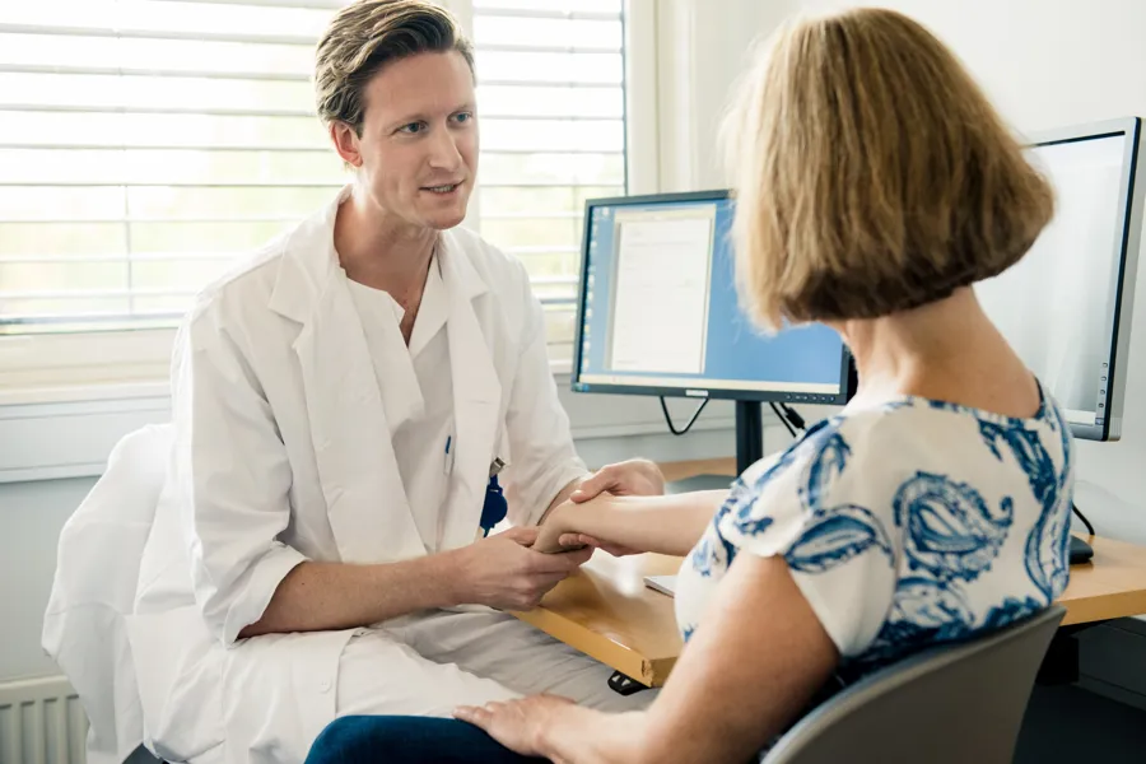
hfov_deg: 38.2
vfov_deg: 26.0
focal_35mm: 52
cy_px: 382
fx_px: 1655
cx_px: 573
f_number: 4
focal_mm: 52
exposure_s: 1/160
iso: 1250
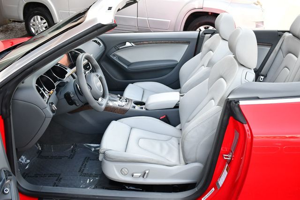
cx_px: 150
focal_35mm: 36
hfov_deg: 53.1
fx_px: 300
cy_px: 100
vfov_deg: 36.9
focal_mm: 18
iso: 450
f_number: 3.5
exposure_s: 1/250
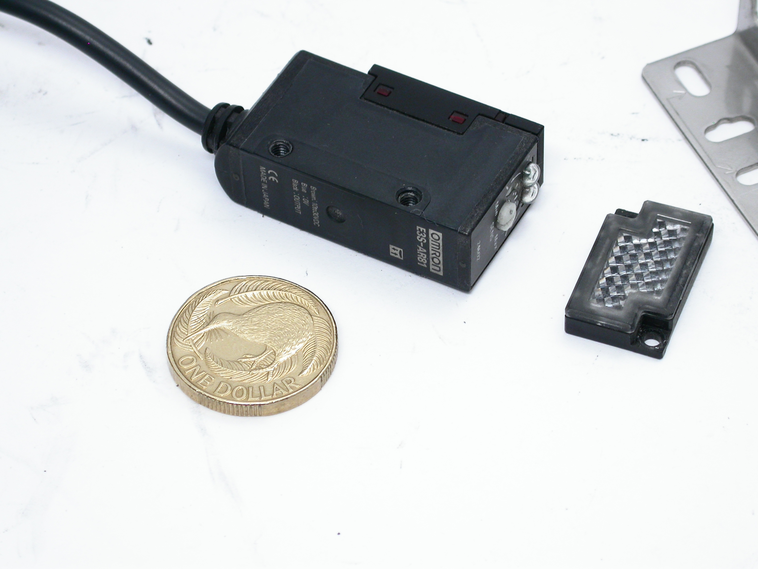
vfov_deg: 9.6
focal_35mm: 154
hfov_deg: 12.8
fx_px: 3372
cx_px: 379
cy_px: 284
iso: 100
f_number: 5.1
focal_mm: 32
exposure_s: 1/6.7
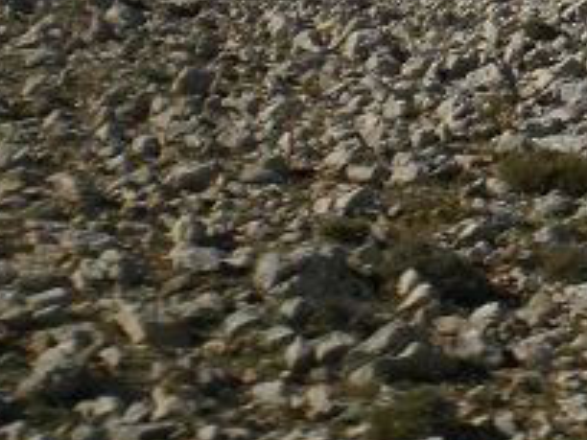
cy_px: -234
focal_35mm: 116
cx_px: 879
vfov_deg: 12.1
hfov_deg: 15.6
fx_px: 1967
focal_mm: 6.3
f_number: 4.6
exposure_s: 1/1000
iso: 100
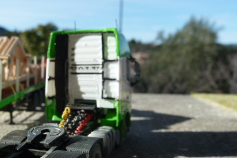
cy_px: 117
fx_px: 290
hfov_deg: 43.0
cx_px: 58
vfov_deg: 30.0
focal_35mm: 44
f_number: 4
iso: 80
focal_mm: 4.1
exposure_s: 1/500
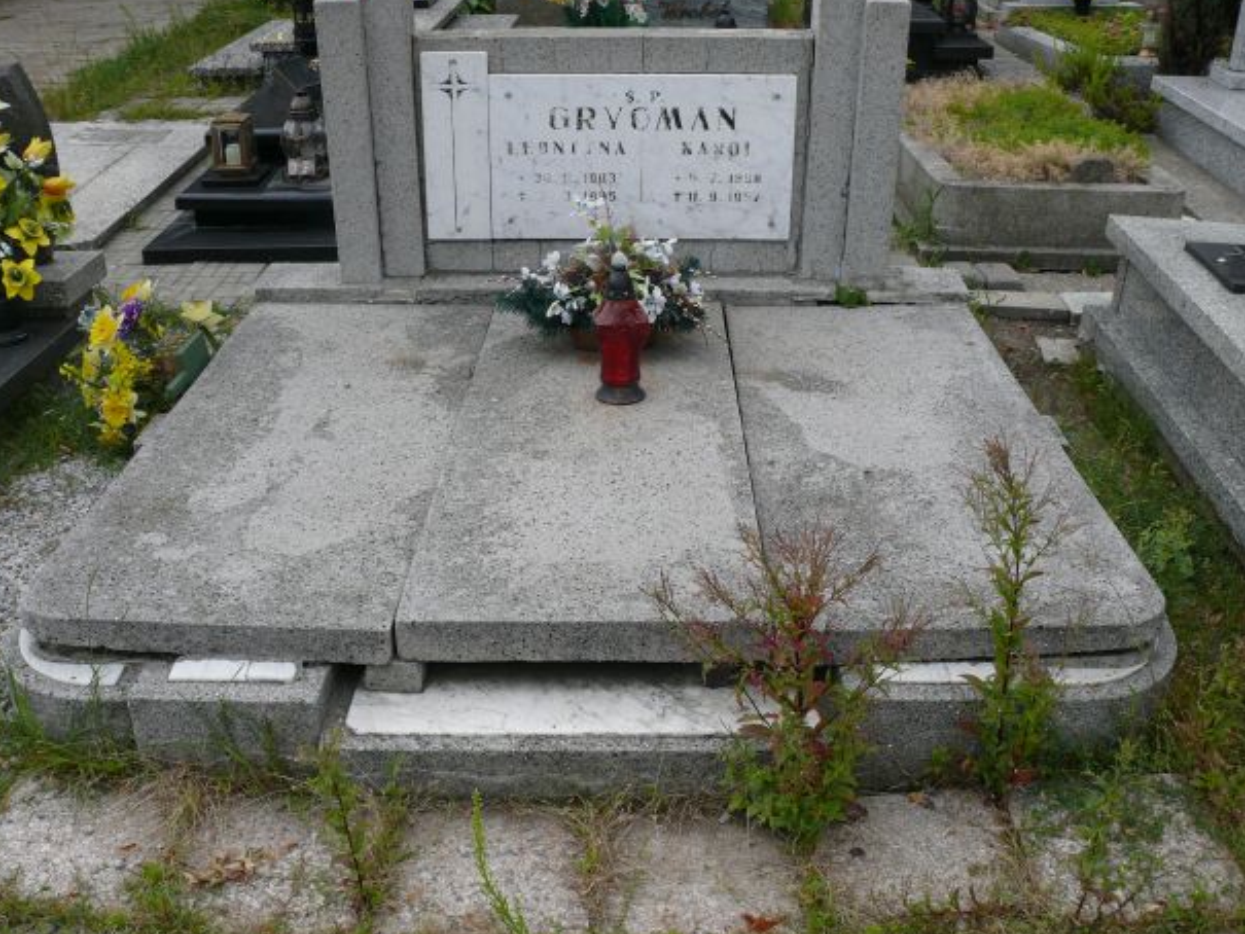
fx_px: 1331
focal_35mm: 37
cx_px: 603
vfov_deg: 38.7
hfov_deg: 50.1
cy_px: 465
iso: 100
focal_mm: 7.4
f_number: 4.5
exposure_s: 1/250
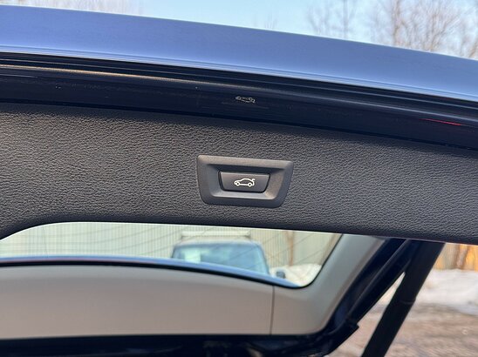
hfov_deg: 39.7
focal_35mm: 48
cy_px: 178
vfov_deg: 30.2
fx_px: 662
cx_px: 239
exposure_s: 1/60
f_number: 1.78
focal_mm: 6.76
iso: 100
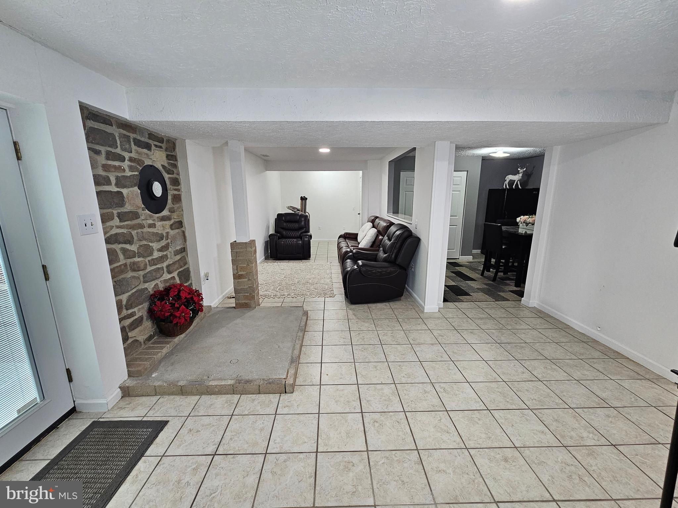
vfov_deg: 89.9
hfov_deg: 106.2
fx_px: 255
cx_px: 339
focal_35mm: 13
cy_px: 254
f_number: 2.2
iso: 200
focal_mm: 2.2
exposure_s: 1/60
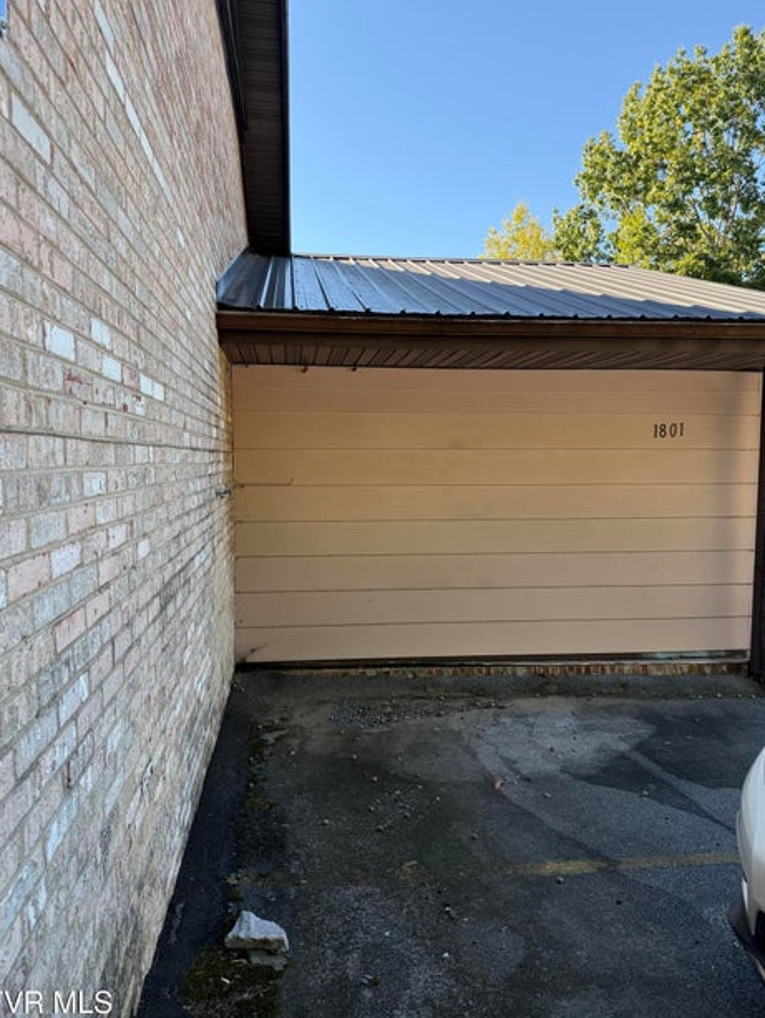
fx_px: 736
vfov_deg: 69.4
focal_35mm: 25
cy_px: 521
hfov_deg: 54.9
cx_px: 380
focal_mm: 6.76
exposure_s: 1/722
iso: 100
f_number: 1.78
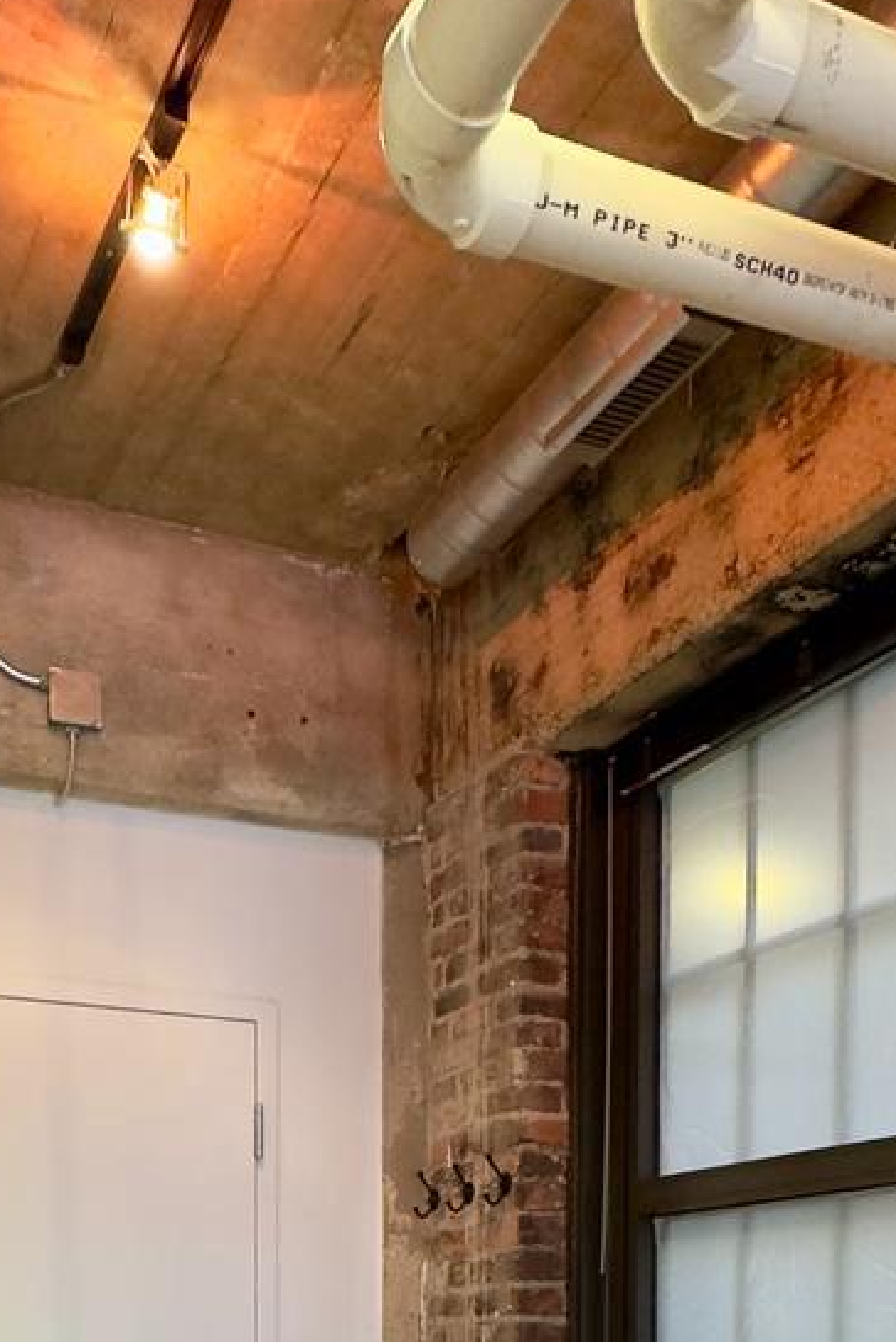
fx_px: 1529
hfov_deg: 32.6
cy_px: 1421
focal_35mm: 41
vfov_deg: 39.9
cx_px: 400
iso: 640
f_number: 2.2
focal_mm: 2.22
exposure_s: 1/60
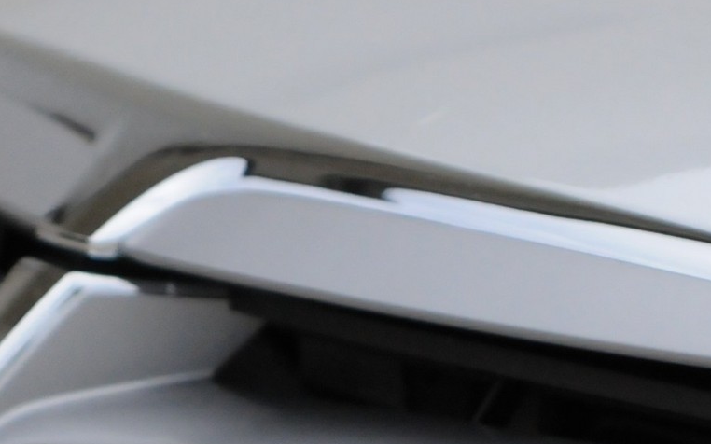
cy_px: 464
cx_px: 255
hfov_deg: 3.1
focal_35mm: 677
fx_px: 13110
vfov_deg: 1.9
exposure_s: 1/1250
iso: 2000
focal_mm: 135
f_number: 8
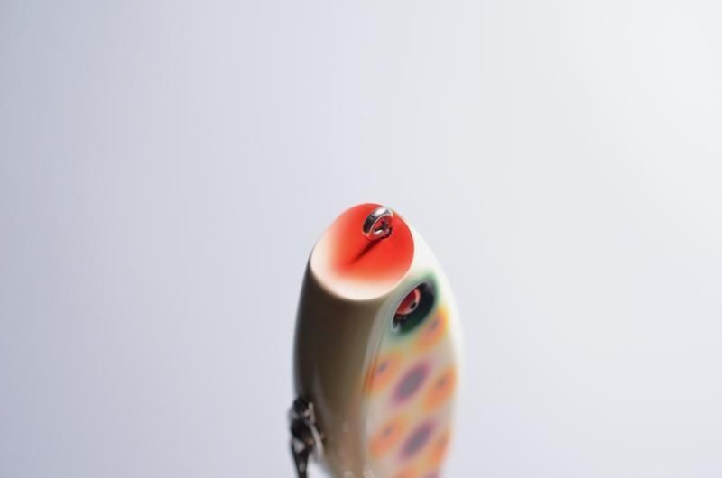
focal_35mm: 60
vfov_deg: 22.5
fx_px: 1201
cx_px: 361
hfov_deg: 33.5
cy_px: 239
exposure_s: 1/125
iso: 800
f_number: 5.6
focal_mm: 40
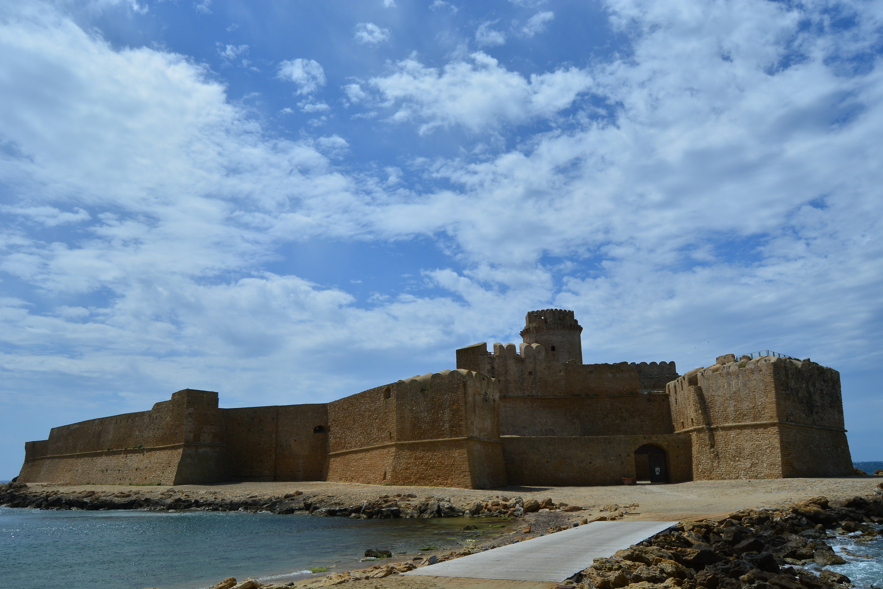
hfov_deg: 67.4
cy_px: 294
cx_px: 442
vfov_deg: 47.9
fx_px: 662
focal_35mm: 27
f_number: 11
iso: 140
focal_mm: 18
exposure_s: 1/500
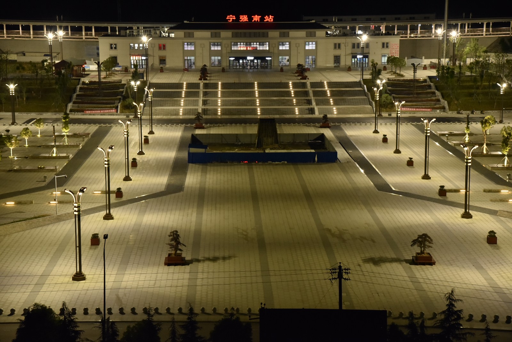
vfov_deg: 17.5
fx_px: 1110
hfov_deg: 26.0
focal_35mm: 78
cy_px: 171
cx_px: 256
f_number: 8
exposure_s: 1/25
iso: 3200
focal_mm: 78
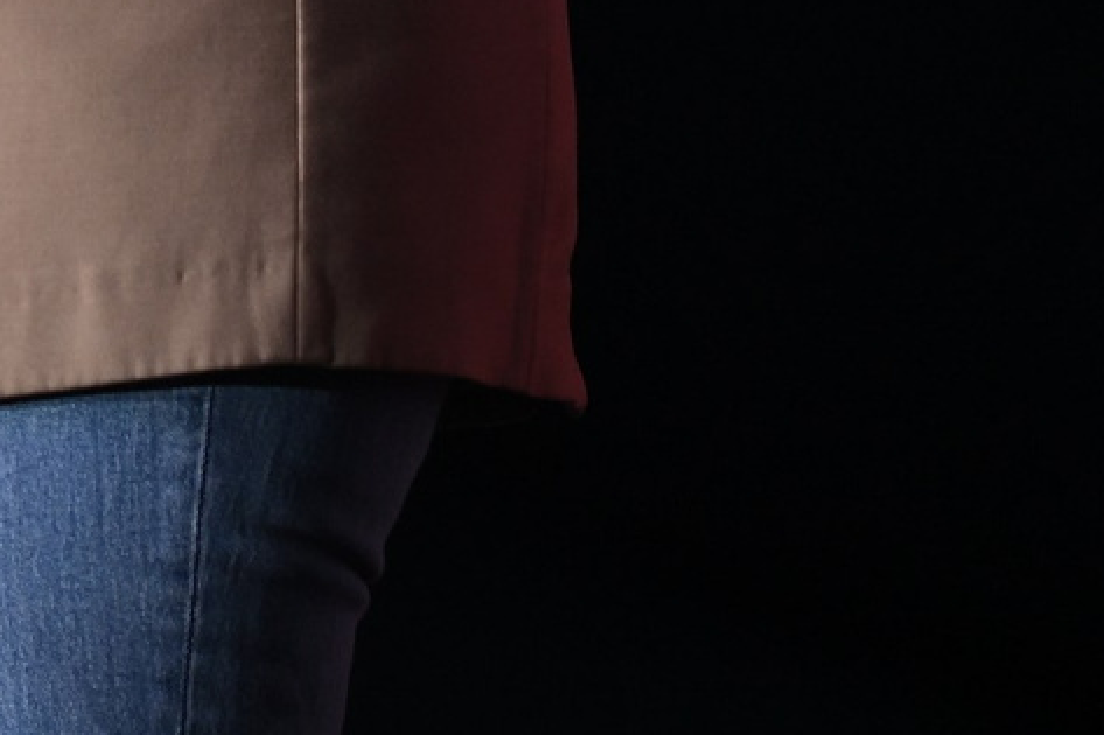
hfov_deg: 2.8
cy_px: -988
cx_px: -766
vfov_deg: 1.9
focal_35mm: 731
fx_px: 22408
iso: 320
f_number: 1.8
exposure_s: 1/320
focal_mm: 135
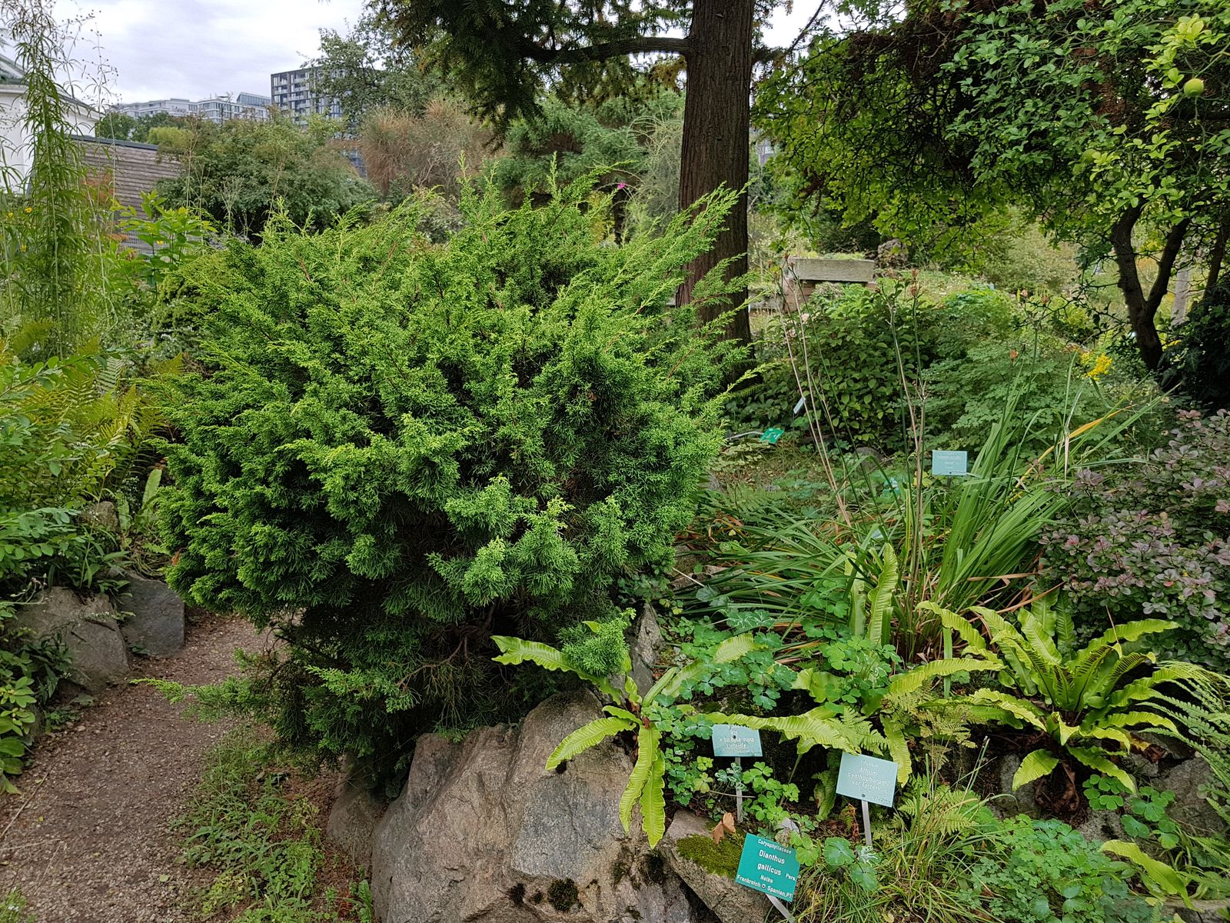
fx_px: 924
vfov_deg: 53.1
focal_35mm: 26
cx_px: 615
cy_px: 462
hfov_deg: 67.3
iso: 50
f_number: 1.7
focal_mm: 4.2
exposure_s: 1/716
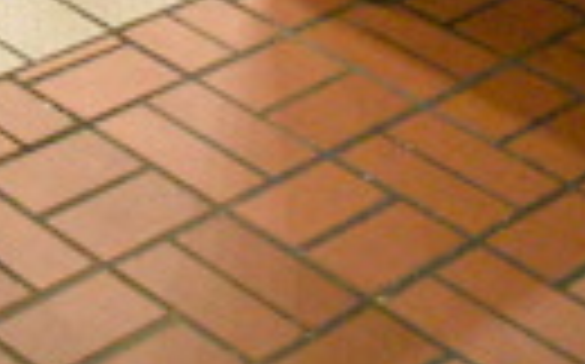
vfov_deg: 9.8
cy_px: -175
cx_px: -693
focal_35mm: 129
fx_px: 2055
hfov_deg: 13.2
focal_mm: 18
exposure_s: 1/50
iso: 12800
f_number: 3.5
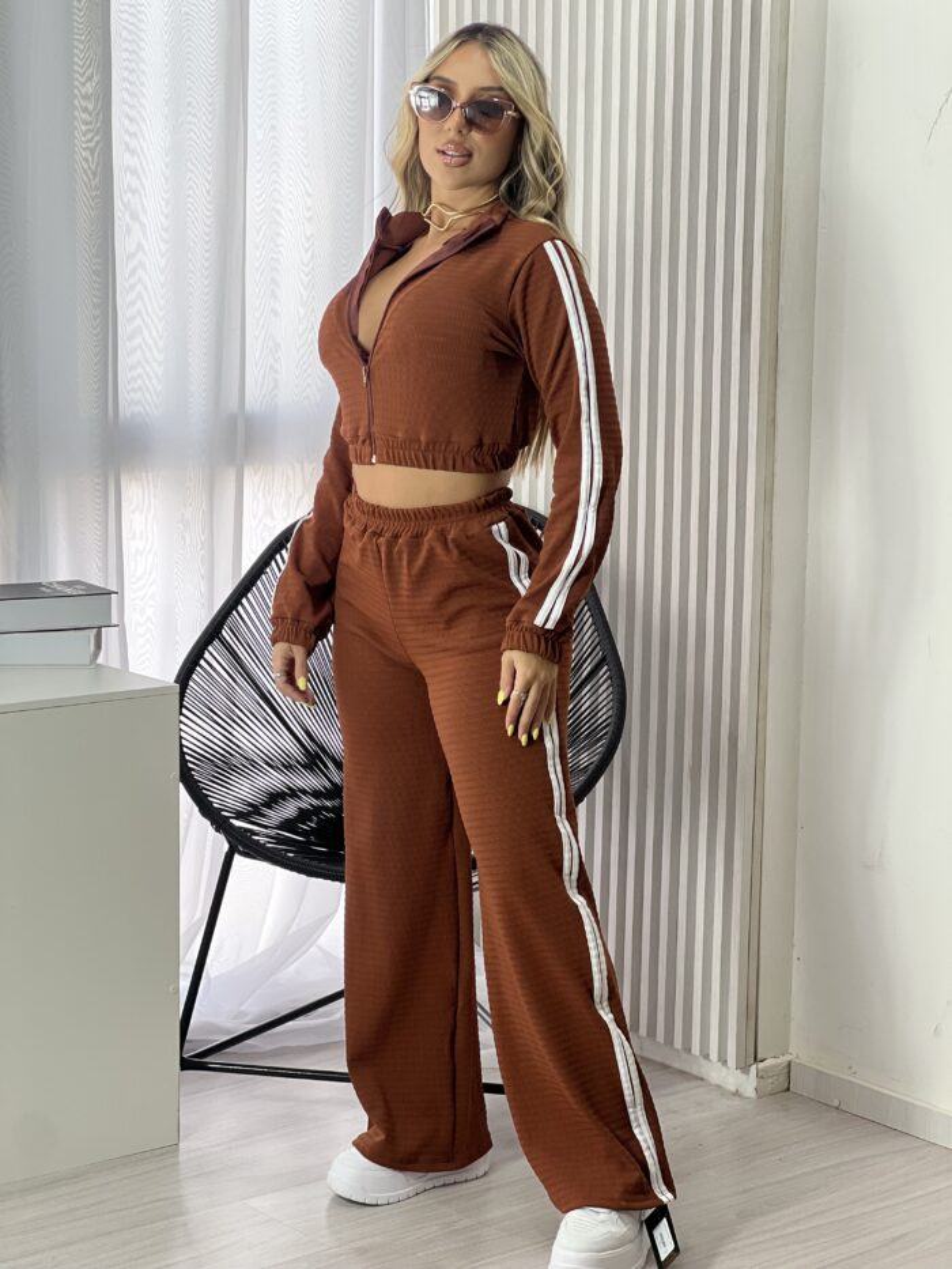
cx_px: 476
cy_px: 634
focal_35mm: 77
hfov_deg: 19.1
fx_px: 2823
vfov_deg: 25.3
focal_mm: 9
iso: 100
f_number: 2.8
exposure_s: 1/120
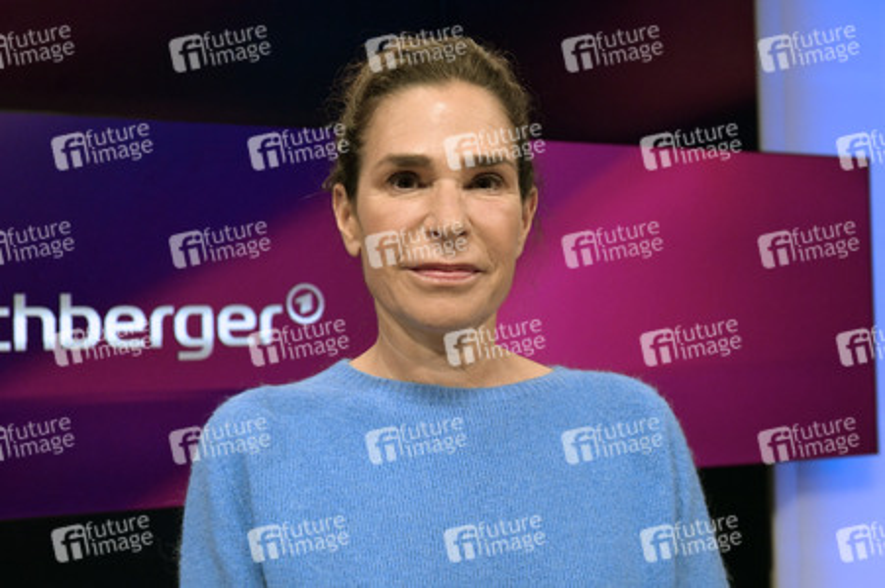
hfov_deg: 41.1
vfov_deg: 28.0
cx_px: 442
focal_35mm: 48
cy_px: 294
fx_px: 1179
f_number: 6.3
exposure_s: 1/250
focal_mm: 48
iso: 2500
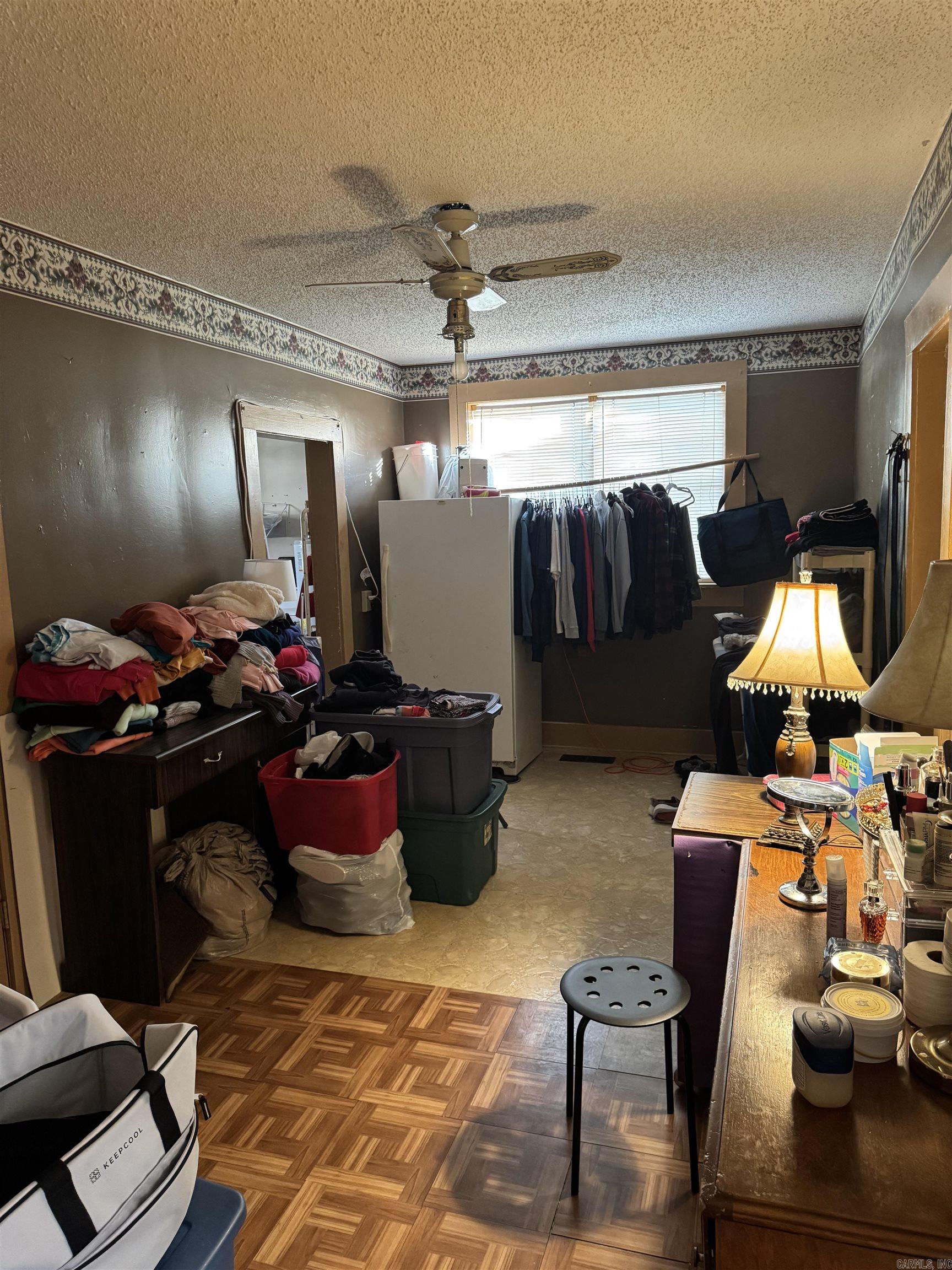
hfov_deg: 56.8
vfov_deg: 71.6
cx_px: 476
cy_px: 635
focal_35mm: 24
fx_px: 880
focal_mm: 6.76
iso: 640
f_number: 1.78
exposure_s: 1/60
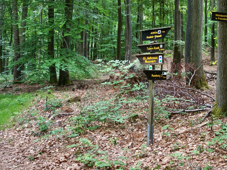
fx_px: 315
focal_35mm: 48
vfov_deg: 29.9
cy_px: 47
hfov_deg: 38.0
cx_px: 185
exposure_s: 1/160
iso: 320
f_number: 4
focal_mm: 28
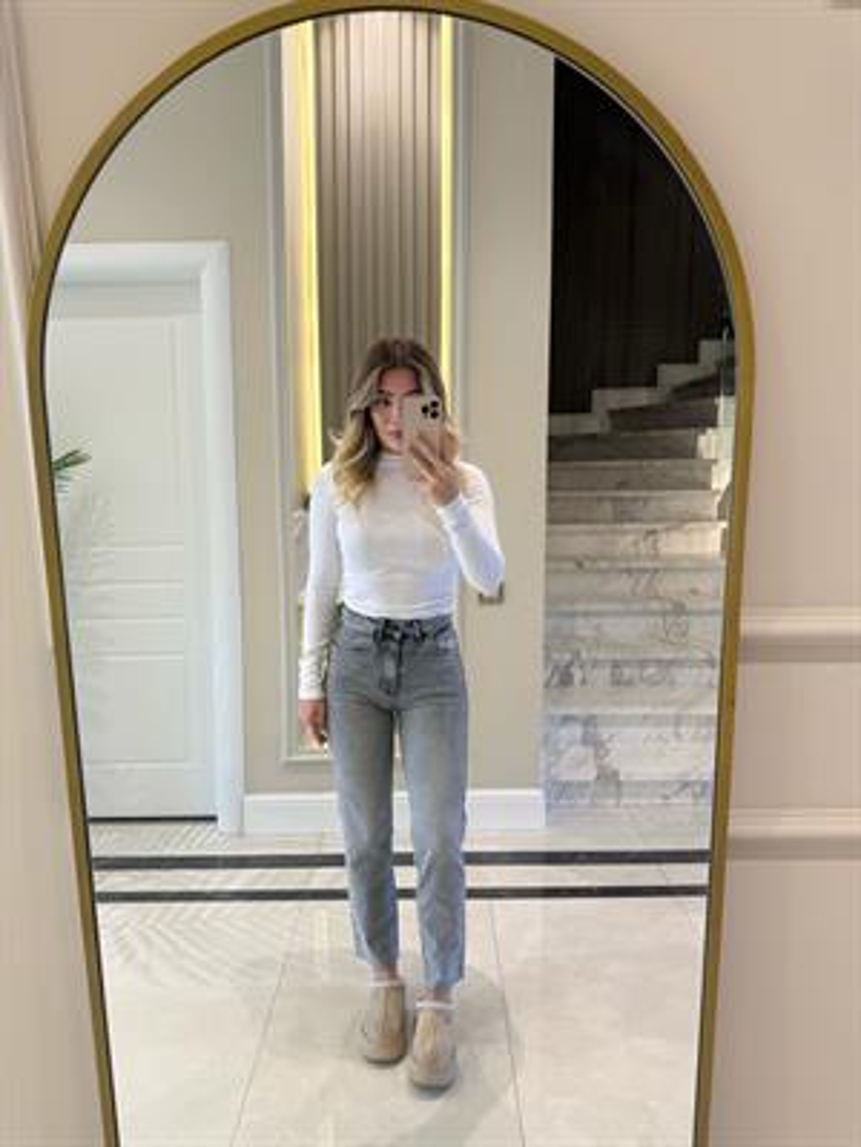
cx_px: 430
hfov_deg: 56.8
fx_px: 796
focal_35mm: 24
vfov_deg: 71.6
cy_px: 574
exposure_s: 1/50
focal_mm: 6.76
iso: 100
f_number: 1.78
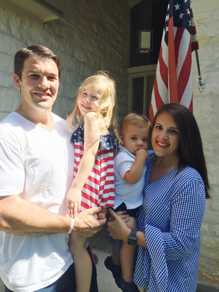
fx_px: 245
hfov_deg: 48.2
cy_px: 146
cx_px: 110
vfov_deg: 61.7
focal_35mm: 29
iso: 32
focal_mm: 4.15
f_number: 2.2
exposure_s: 1/746
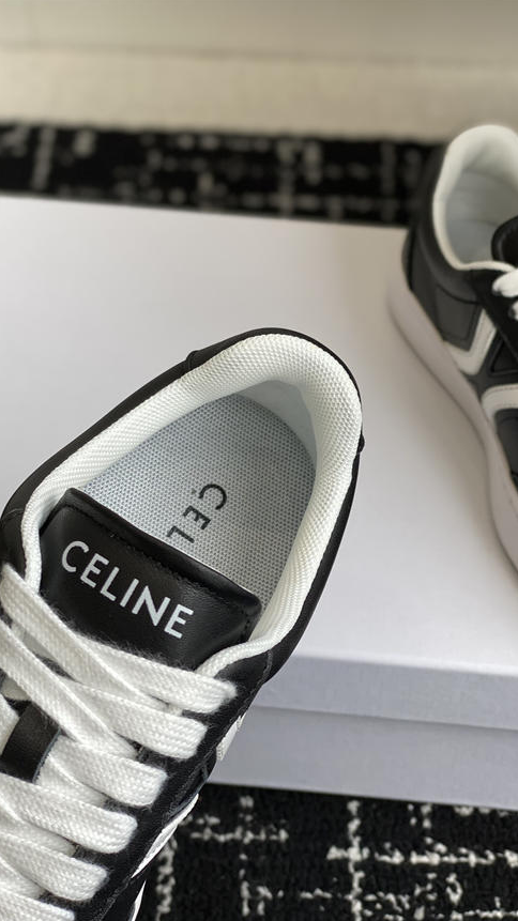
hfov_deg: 21.1
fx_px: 1393
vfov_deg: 36.6
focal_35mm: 57
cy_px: 461
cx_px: 252
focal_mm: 6
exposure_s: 1/271
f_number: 2
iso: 20
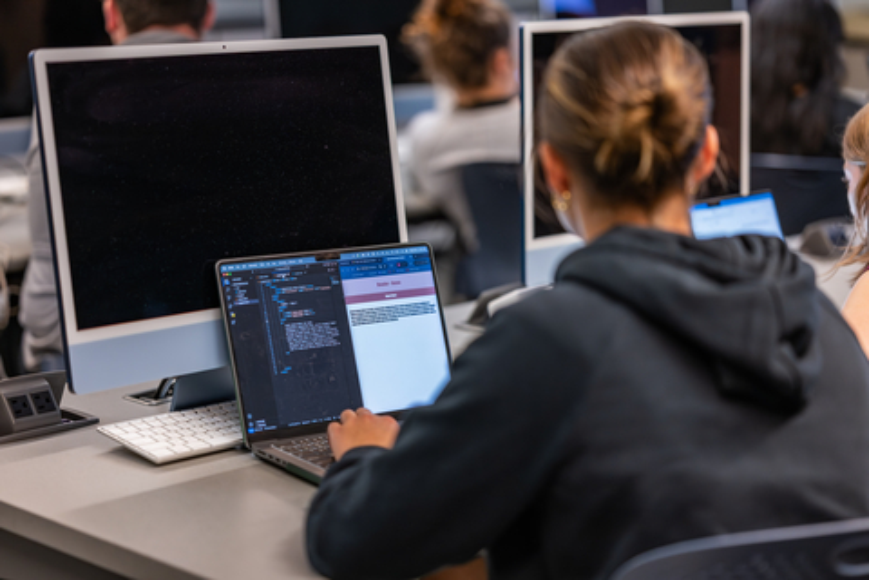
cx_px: 434
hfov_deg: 23.9
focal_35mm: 85
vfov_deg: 16.1
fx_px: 2052
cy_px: 290
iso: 1600
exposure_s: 1/250
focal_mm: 85
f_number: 1.8
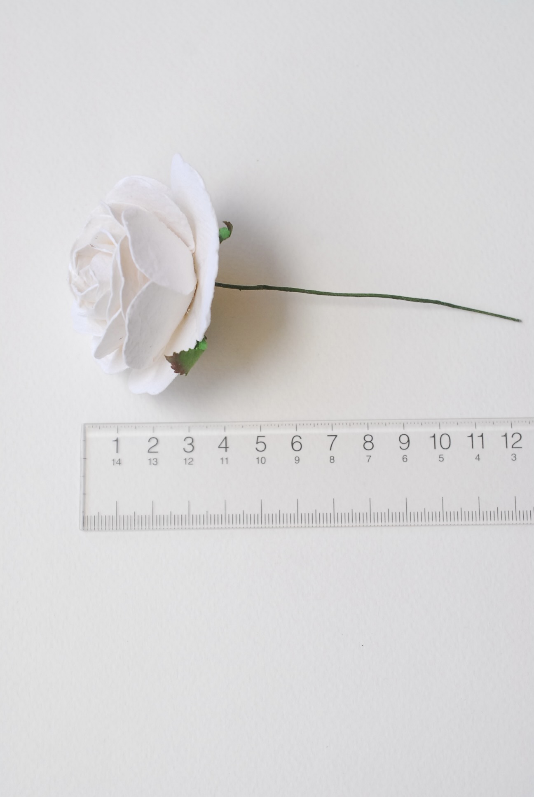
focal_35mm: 60
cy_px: 398
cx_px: 267
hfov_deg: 22.7
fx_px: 1331
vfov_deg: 33.4
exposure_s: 1/100
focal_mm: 40
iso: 640
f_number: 5.6
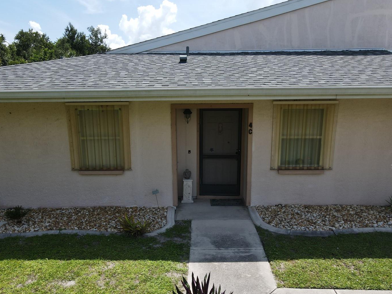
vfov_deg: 49.6
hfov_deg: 63.4
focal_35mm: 28
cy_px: 166
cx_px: 189
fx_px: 317
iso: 100
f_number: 2.8
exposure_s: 1/640
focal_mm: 4.5
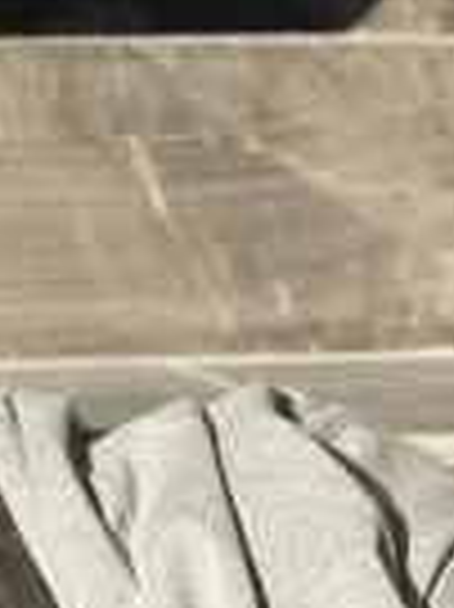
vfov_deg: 13.4
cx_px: -94
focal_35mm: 142
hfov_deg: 10.3
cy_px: 820
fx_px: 2487
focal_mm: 6.86
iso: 100
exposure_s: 1/5000
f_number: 1.78
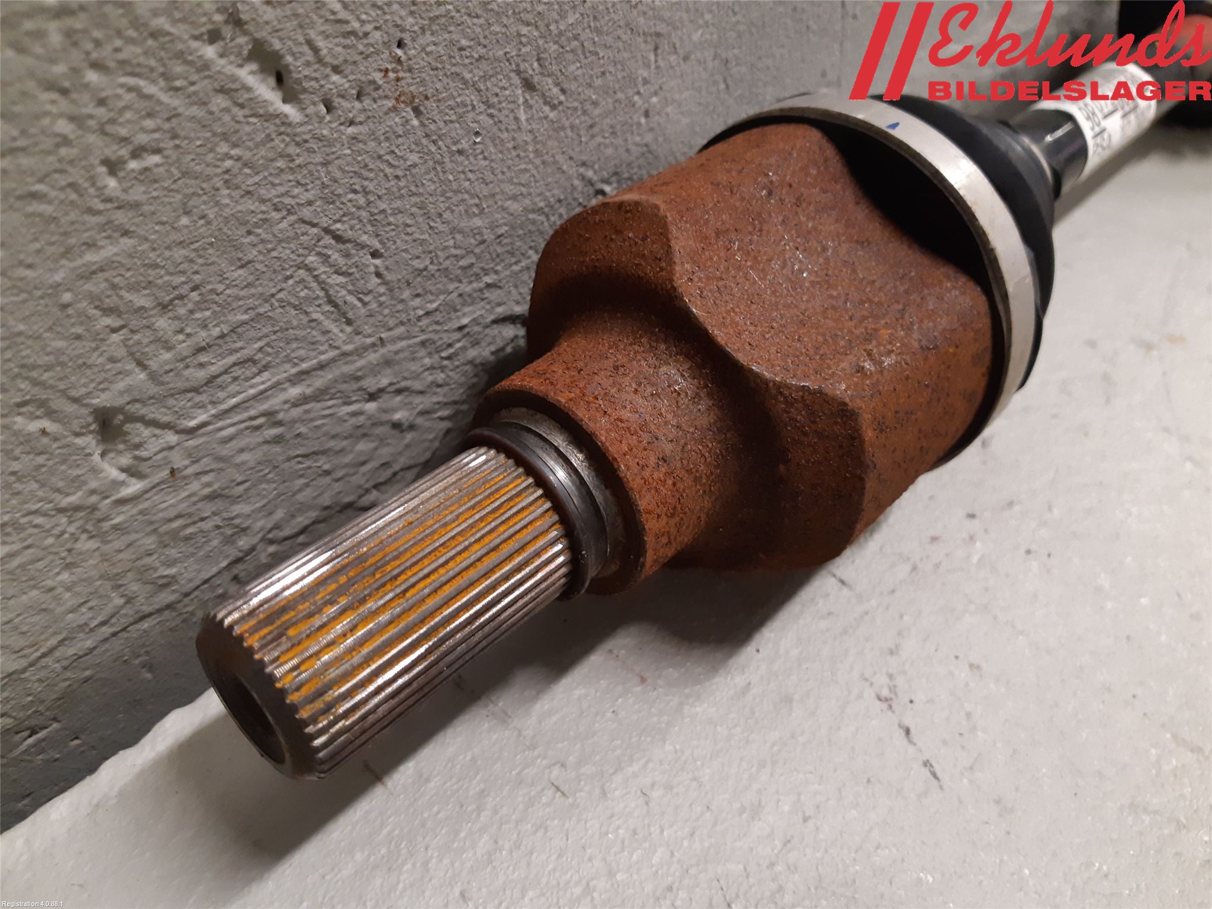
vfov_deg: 53.1
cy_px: 454
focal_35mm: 26
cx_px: 606
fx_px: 910
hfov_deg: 67.3
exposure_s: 1/50
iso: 200
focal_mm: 3.93
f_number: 1.7
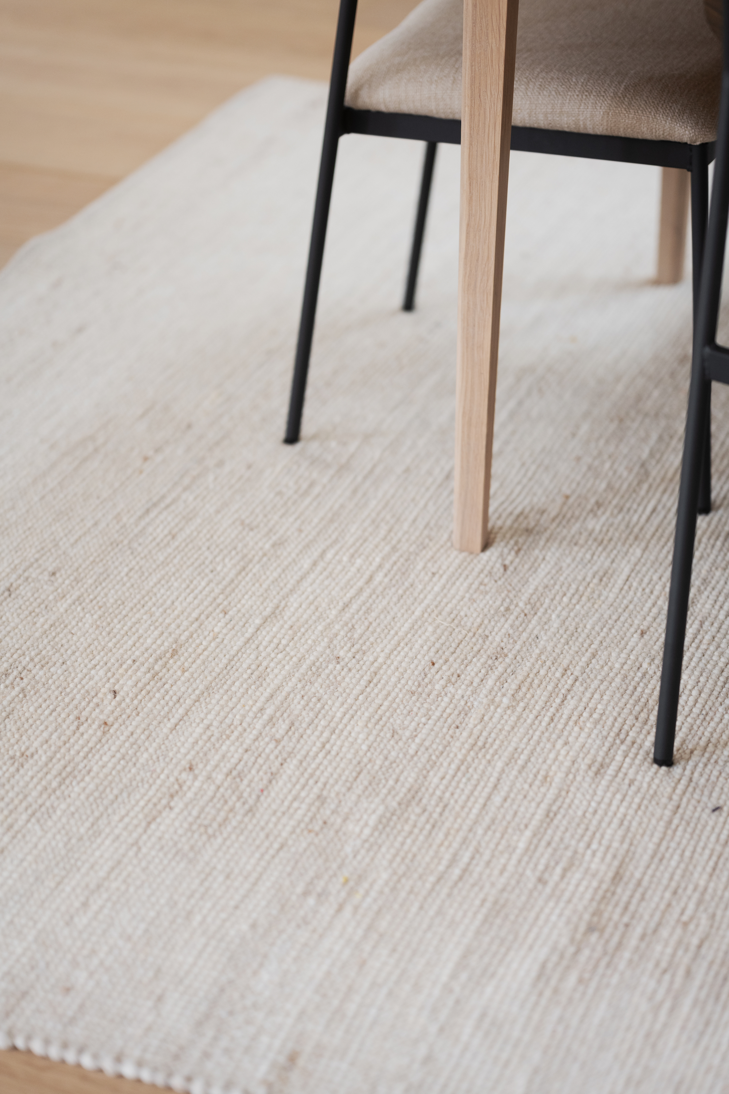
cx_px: 364
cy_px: 547
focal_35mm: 85
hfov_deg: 16.1
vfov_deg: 23.9
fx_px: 2582
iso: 400
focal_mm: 85
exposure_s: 1/160
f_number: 1.8
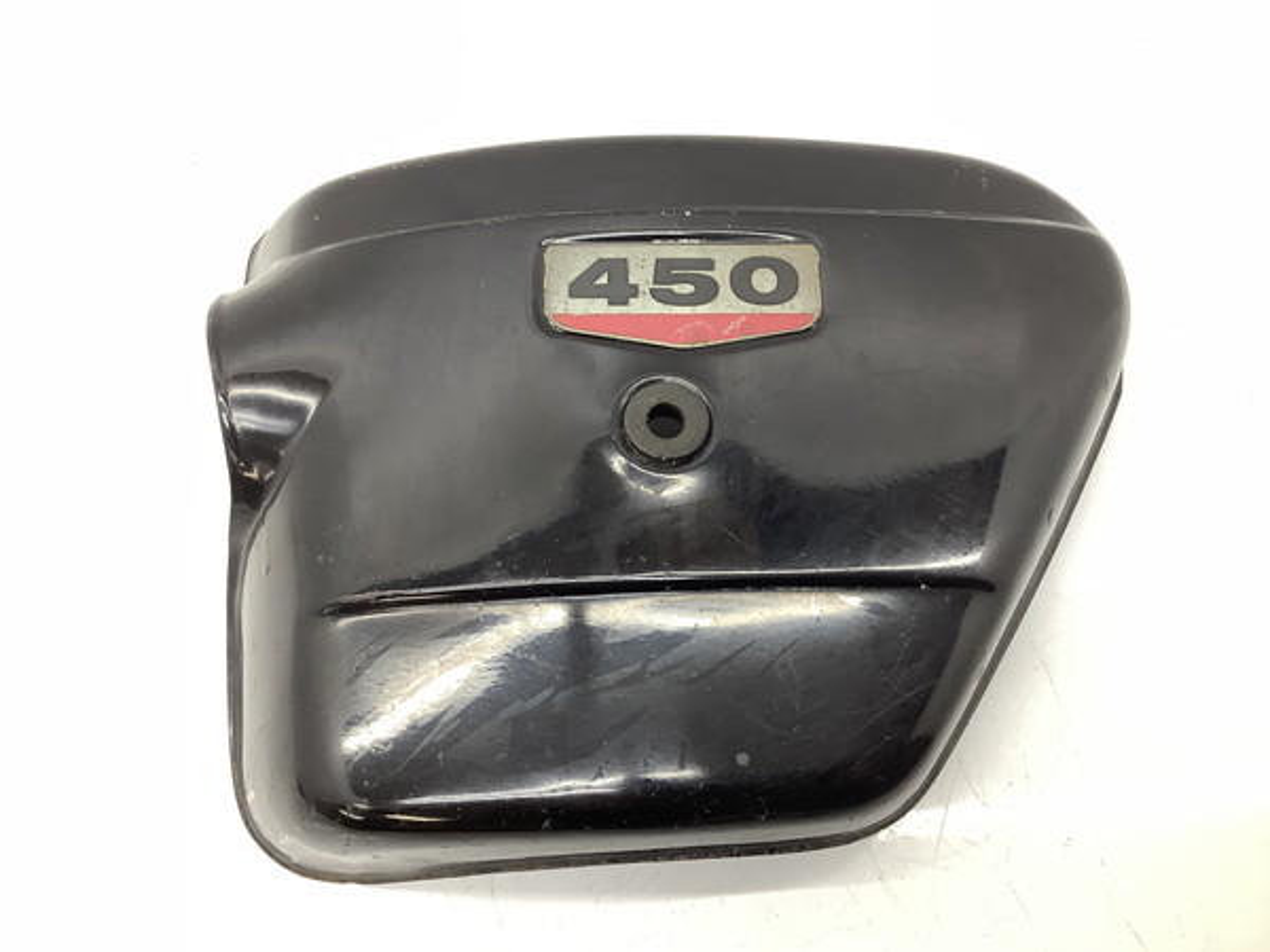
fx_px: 1137
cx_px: 635
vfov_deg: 45.4
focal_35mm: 31
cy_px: 476
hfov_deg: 58.4
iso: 64
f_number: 2.4
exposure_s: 1/60
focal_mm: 3.3
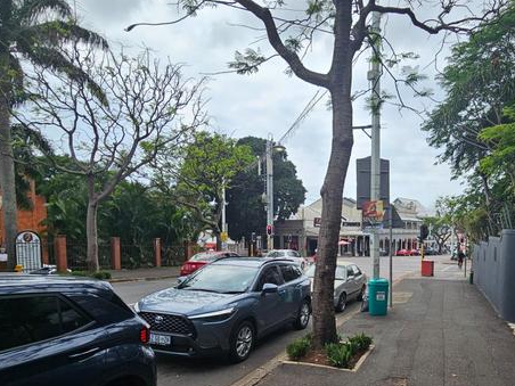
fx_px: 342
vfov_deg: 57.4
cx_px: 340
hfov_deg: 71.9
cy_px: 261
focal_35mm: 23
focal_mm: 2.2
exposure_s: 1/1834
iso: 50
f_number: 2.2
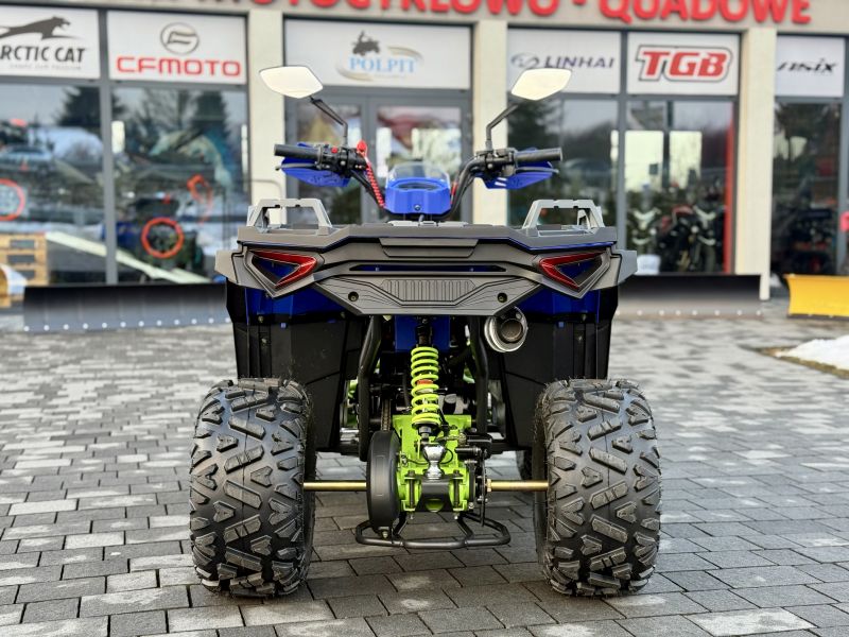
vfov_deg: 30.3
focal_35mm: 48
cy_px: 318
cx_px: 424
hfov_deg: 39.7
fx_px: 1177
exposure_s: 1/122
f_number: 1.78
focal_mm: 6.76
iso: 64
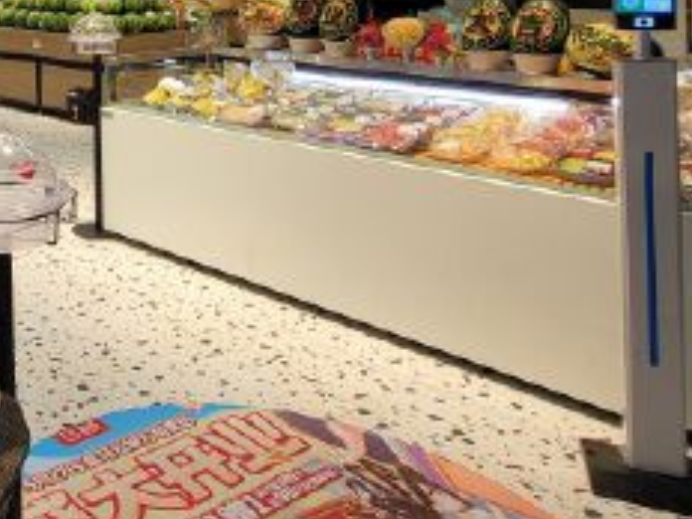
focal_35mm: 42
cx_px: -89
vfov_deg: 31.5
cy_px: -12
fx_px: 840
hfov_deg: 36.9
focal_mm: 1.74
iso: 40
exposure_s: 1/100
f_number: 2.2
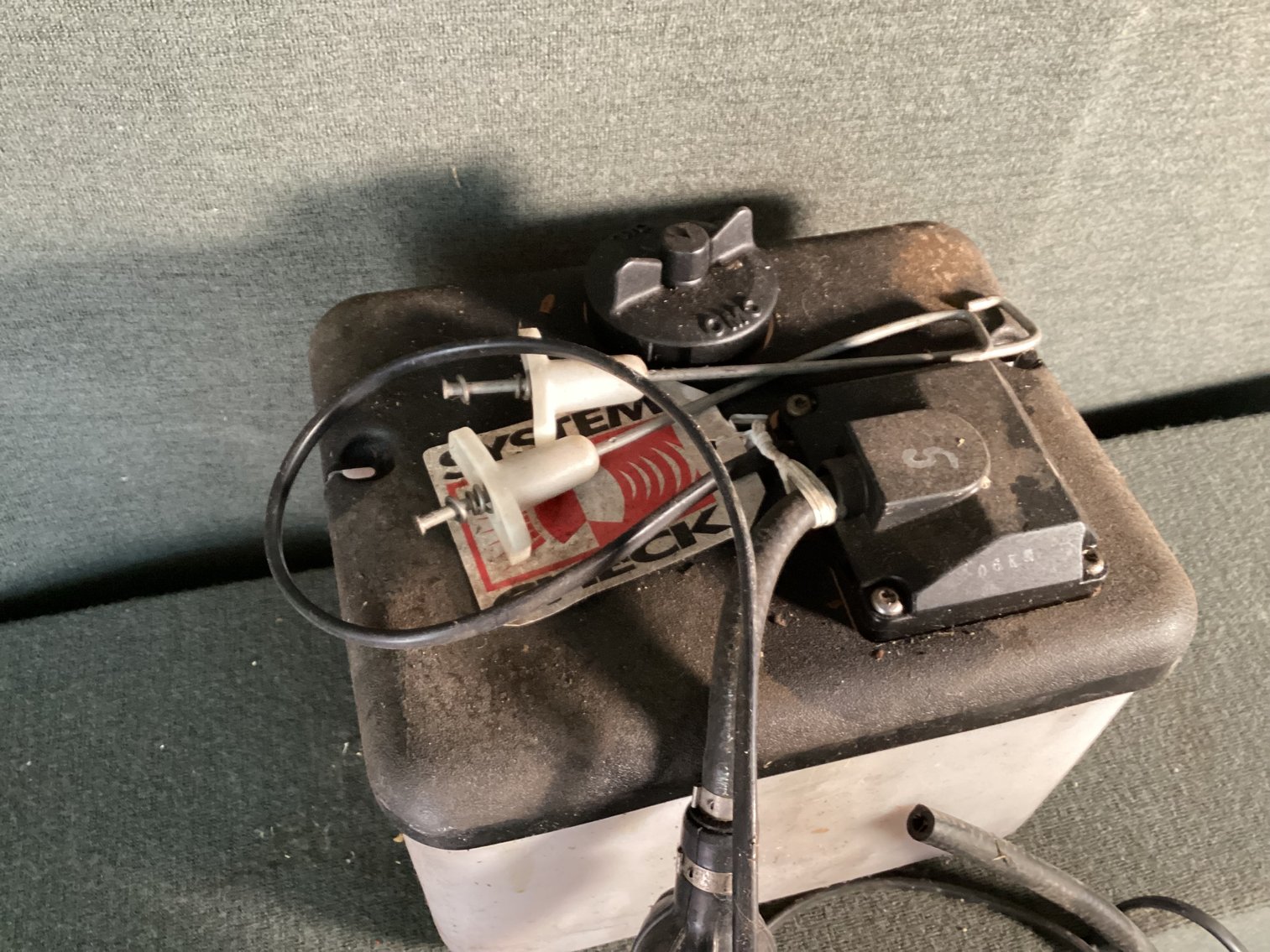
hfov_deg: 58.3
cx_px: 635
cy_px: 476
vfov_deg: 45.4
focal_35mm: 31
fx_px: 1137
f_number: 2.4
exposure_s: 1/30
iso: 400
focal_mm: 3.3
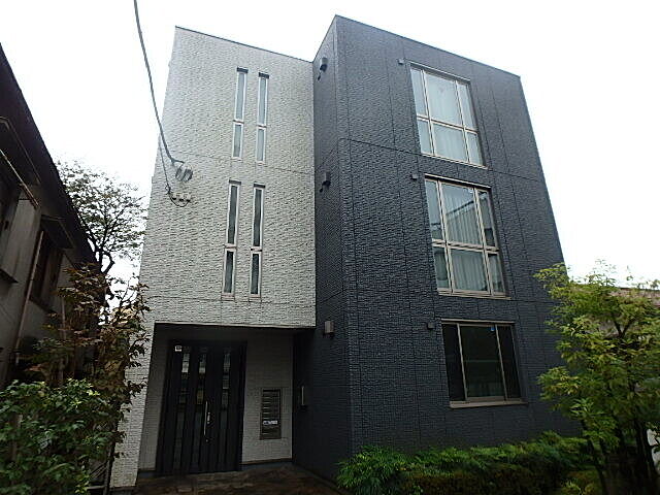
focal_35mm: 21
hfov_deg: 79.0
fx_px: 400
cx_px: 330
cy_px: 248
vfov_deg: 63.4
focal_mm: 3.7
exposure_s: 1/640
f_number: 3.5
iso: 125
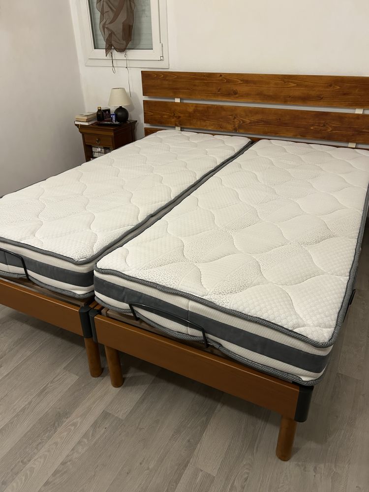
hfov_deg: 53.1
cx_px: 184
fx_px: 370
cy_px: 246
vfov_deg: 67.3
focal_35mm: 26
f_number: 1.5
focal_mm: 5.7
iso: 250
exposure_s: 1/50
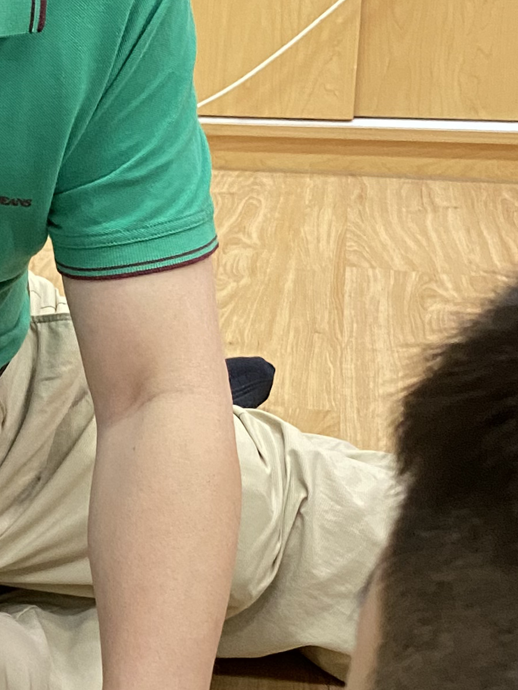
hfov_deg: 15.3
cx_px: -305
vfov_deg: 22.2
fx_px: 1756
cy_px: 302
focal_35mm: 88
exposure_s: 1/50
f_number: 1.8
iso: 400
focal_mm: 4.25
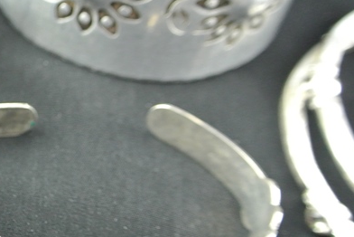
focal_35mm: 74
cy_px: 171
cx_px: -81
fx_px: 728
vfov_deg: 18.4
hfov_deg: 24.5
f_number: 3.5
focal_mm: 11
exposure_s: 1/50
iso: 800
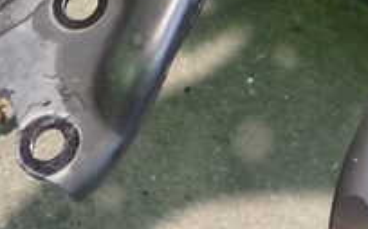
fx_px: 781
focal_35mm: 78
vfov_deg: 15.9
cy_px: -56
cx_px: 408
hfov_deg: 24.6
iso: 640
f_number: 2
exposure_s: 1/30
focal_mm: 4.5
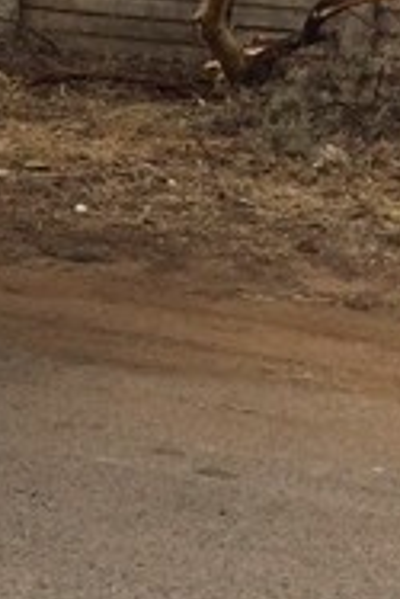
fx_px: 2745
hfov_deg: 7.1
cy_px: 77
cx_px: -941
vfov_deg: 12.4
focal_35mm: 165
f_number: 2.2
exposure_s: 1/2740
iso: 32
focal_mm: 4.15
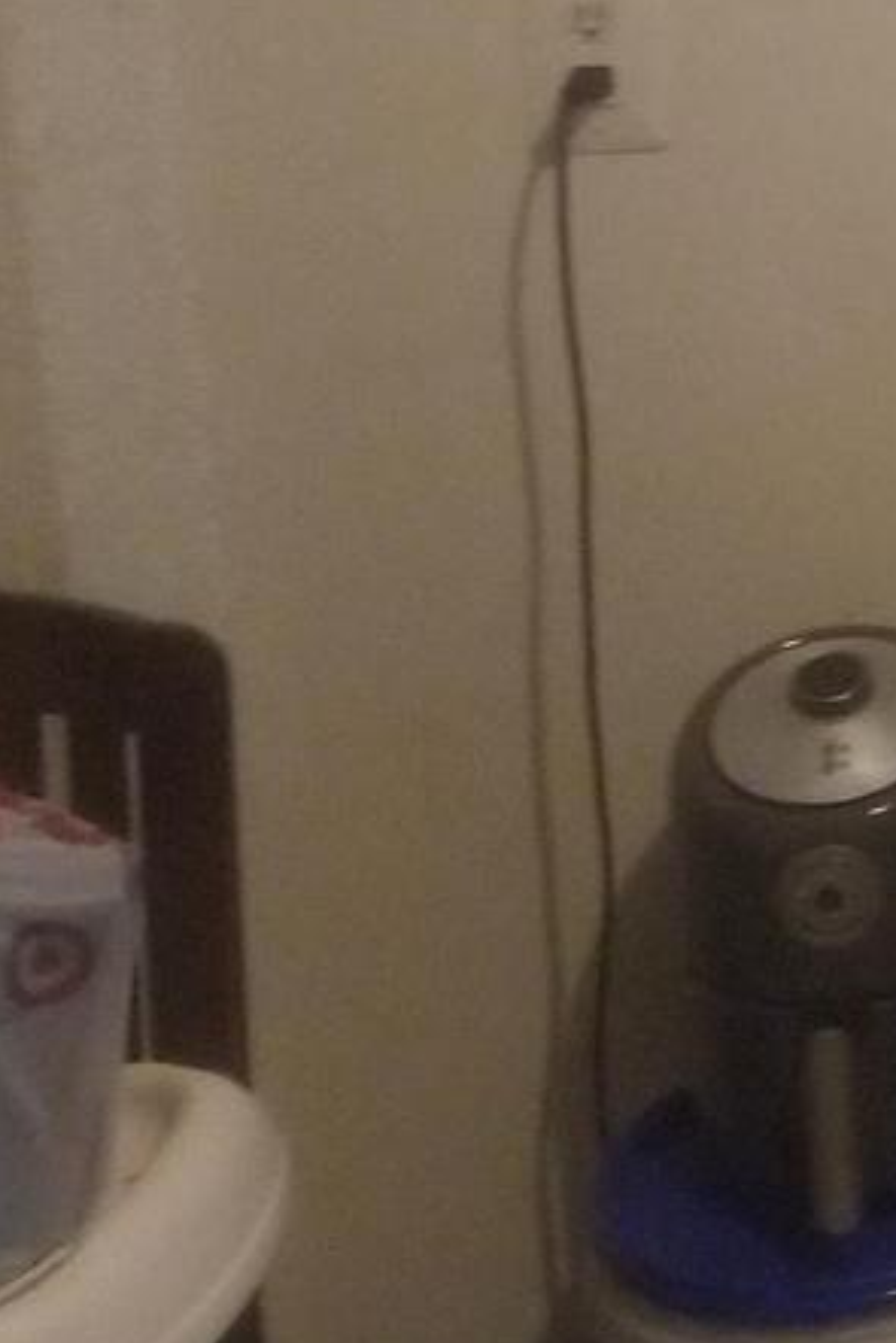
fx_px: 3506
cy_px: -273
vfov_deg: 20.3
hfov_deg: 13.4
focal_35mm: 94
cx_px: 1494
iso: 800
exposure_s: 1/60
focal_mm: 4.3
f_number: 1.7
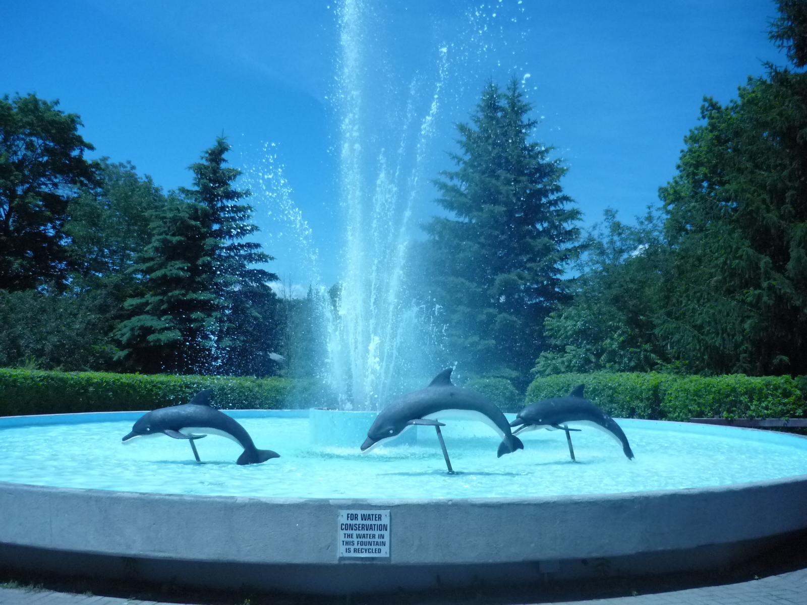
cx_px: 404
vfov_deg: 42.9
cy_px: 302
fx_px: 769
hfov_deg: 55.4
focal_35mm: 33
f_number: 8
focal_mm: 5.5
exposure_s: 1/1000
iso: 400
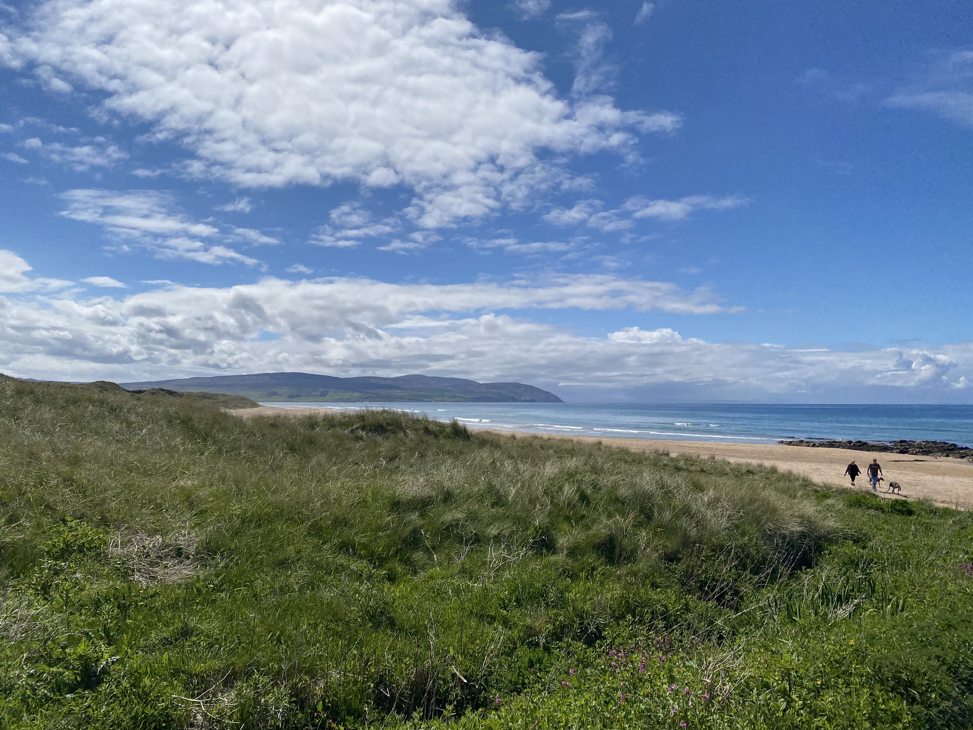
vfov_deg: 53.1
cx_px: 486
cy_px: 365
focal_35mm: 26
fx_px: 731
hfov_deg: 67.3
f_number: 1.8
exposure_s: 1/8197
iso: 32
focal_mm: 4.25
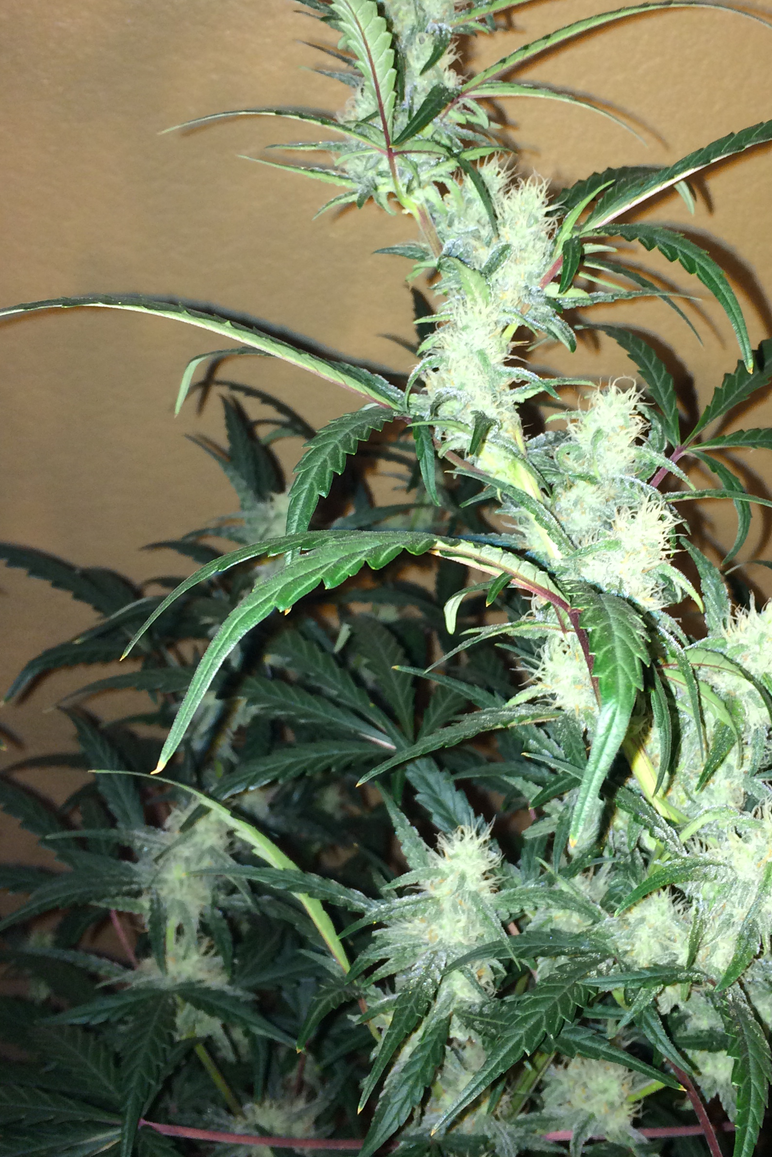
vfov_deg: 47.4
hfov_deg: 32.3
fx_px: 1319
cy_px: 531
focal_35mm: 41
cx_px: 530
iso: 100
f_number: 2.2
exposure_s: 1/33
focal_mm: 4.15
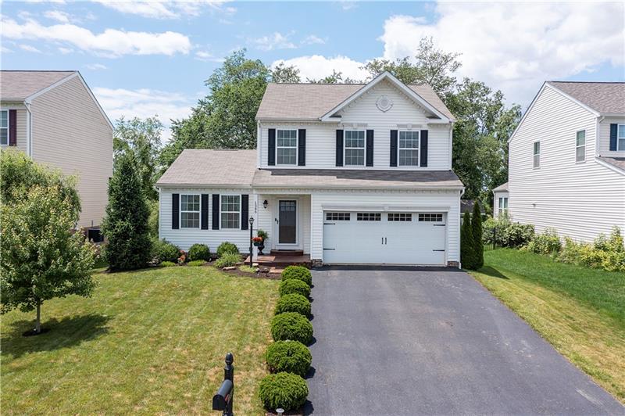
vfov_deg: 46.3
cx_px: 312
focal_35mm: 28
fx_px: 486
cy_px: 208
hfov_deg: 65.5
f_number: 4.5
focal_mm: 10.26
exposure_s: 1/240
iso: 200
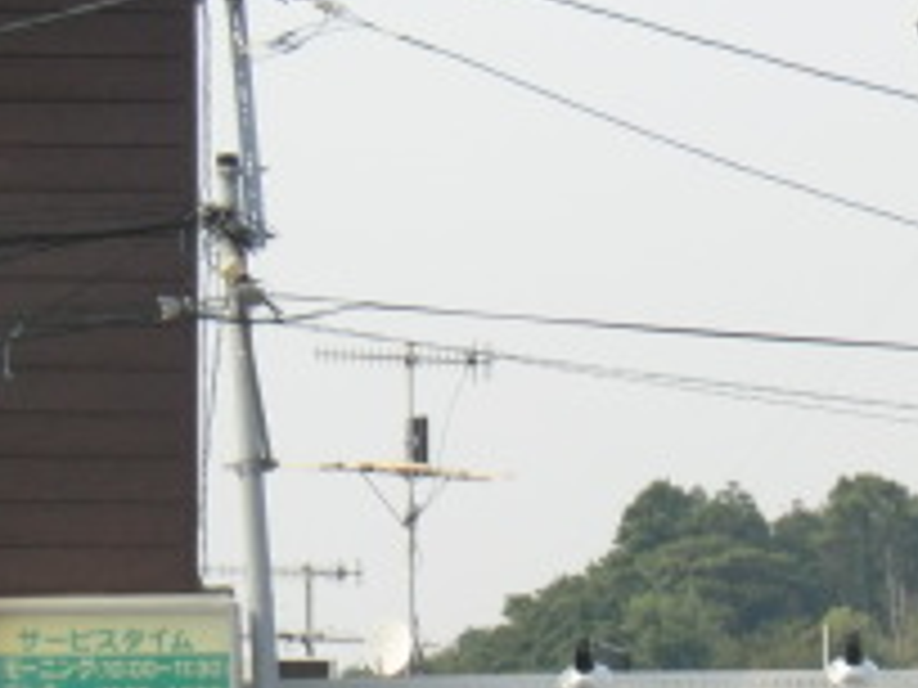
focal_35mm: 330
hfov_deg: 6.0
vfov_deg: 4.5
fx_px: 8751
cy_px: 949
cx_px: 1220
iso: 80
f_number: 5
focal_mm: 18.8
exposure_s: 1/320
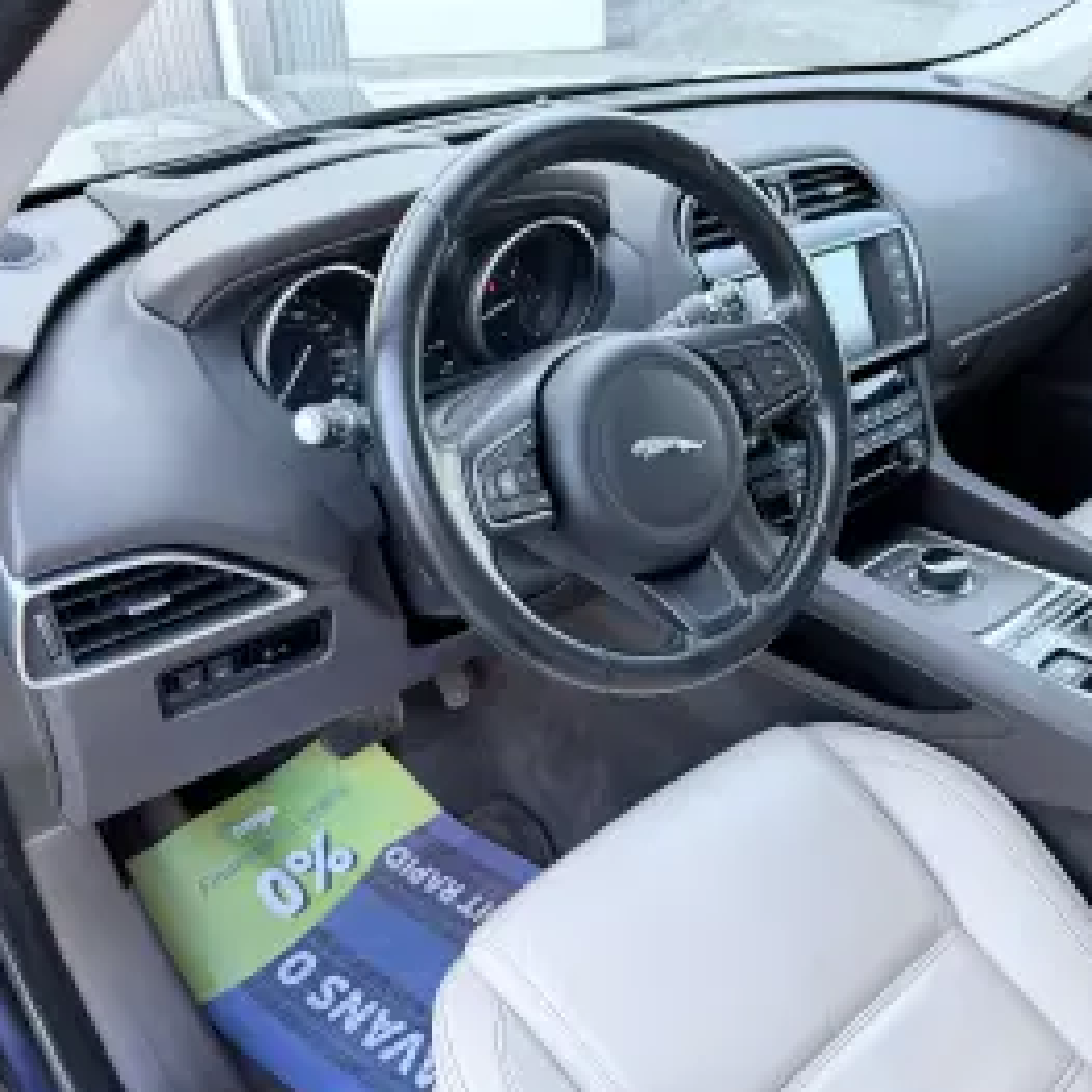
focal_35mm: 29
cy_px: 552
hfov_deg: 55.2
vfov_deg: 55.6
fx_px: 1035
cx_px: 656
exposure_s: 1/121
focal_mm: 6.76
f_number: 1.78
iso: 160
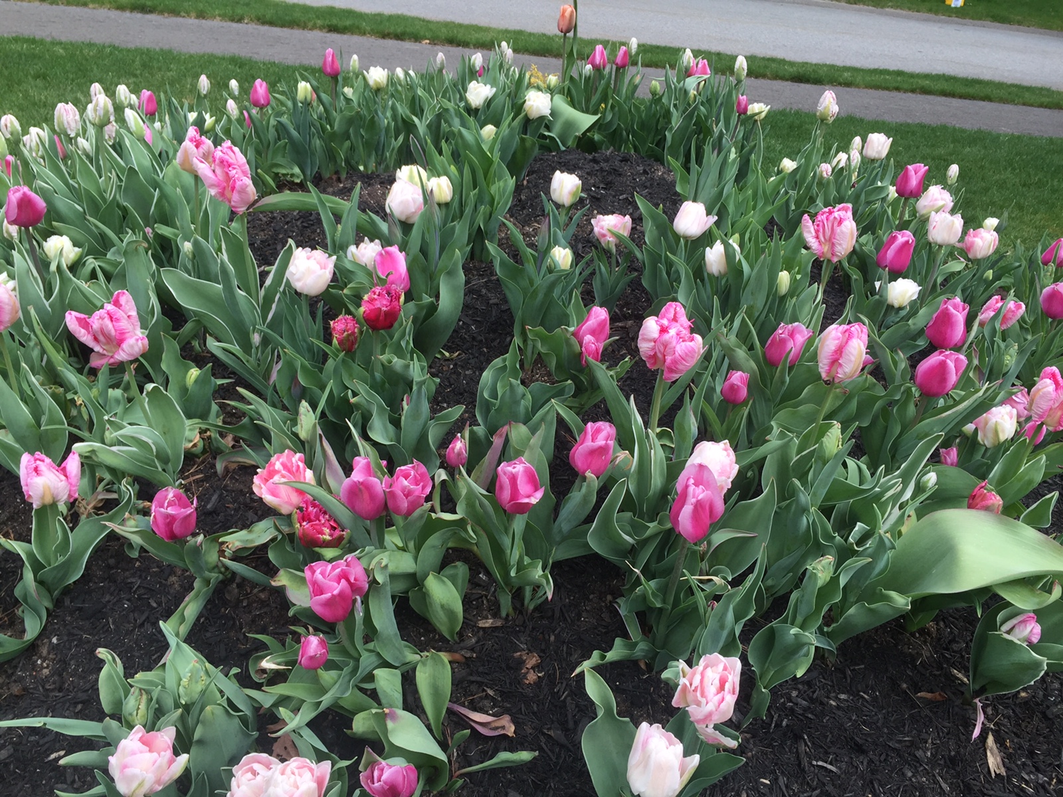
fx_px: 891
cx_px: 532
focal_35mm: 29
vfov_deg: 48.2
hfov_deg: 61.7
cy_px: 398
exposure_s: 1/842
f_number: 2.2
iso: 32
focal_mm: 4.15
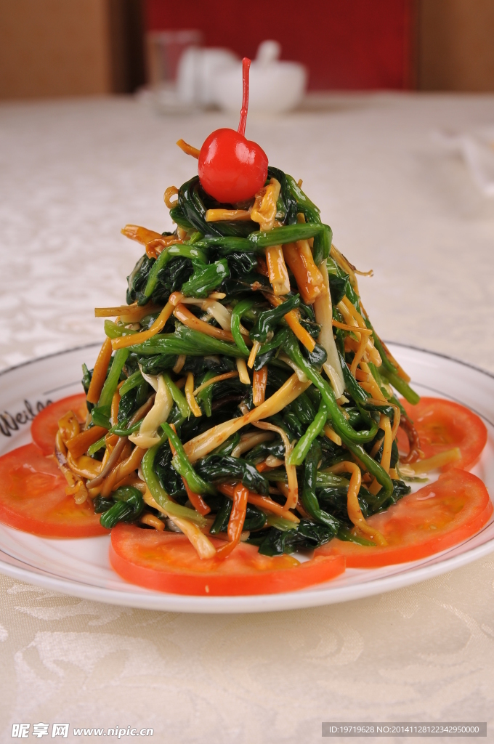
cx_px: 247
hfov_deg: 23.7
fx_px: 1176
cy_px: 372
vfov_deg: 35.1
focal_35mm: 57
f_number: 7.1
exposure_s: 1/160
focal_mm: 38
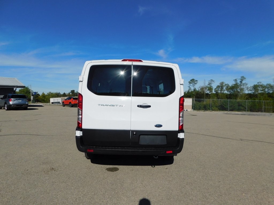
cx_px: 137
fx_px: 182
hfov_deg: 73.9
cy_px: 102
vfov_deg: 58.9
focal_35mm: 23
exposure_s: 1/1250
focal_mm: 4
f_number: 6
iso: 125
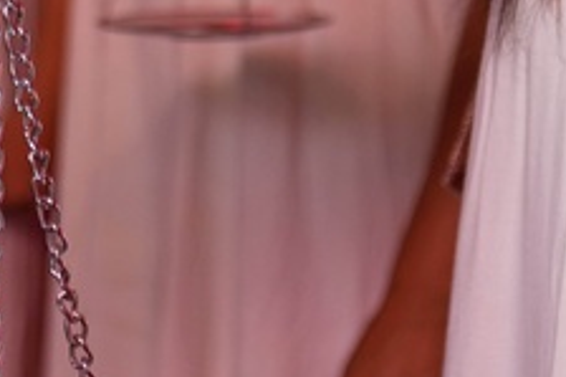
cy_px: -194
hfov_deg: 9.0
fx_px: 3598
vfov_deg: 5.9
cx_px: 48
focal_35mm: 229
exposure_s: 1/250
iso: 400
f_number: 2.8
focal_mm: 50
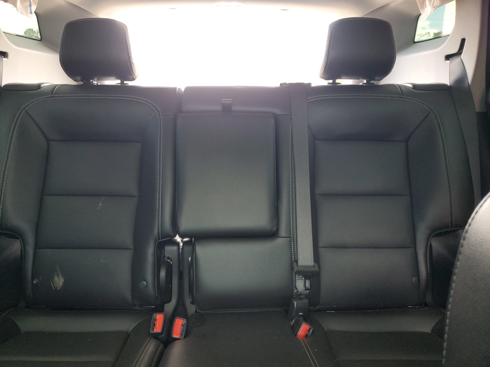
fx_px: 368
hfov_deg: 67.3
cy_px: 184
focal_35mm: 26
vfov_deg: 53.1
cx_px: 245
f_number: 1.5
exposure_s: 1/60.2
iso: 120
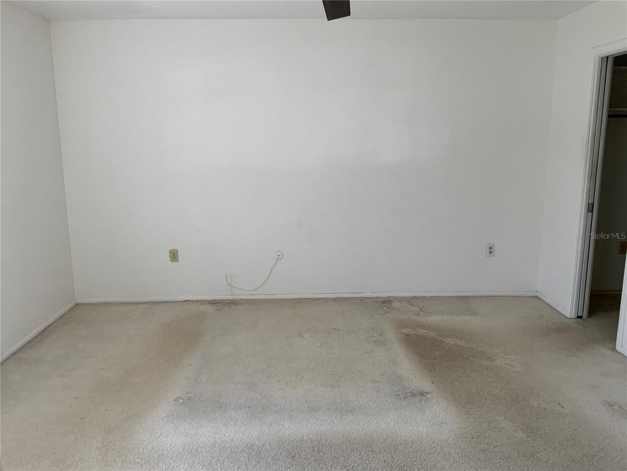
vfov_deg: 48.2
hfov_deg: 61.7
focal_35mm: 29
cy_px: 236
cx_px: 314
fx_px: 525
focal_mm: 3
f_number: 1.8
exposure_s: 1/104
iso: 64
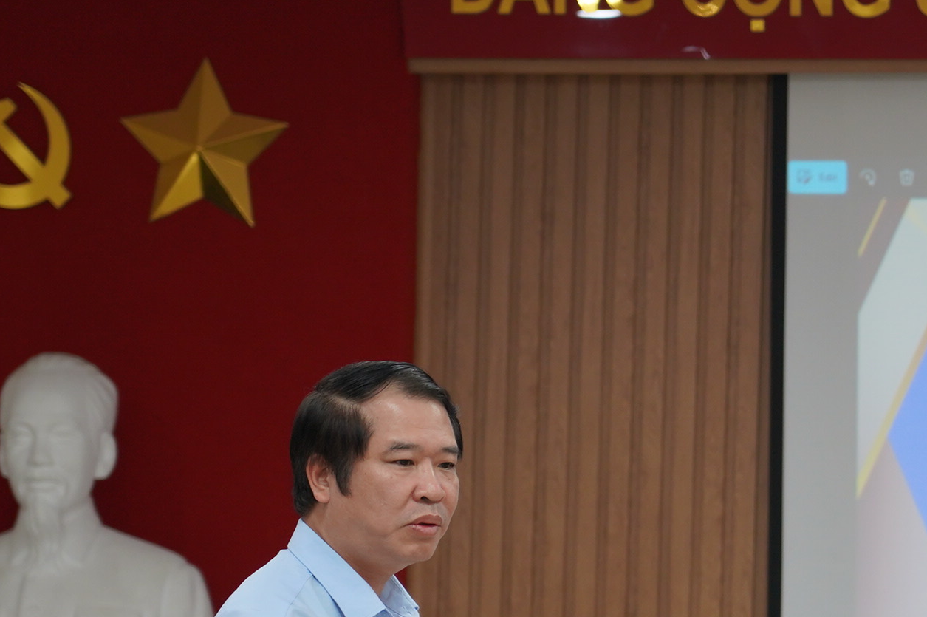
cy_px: 652
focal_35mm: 242
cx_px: 908
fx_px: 6227
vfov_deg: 5.7
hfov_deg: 8.5
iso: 800
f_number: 4
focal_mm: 101
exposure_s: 1/160
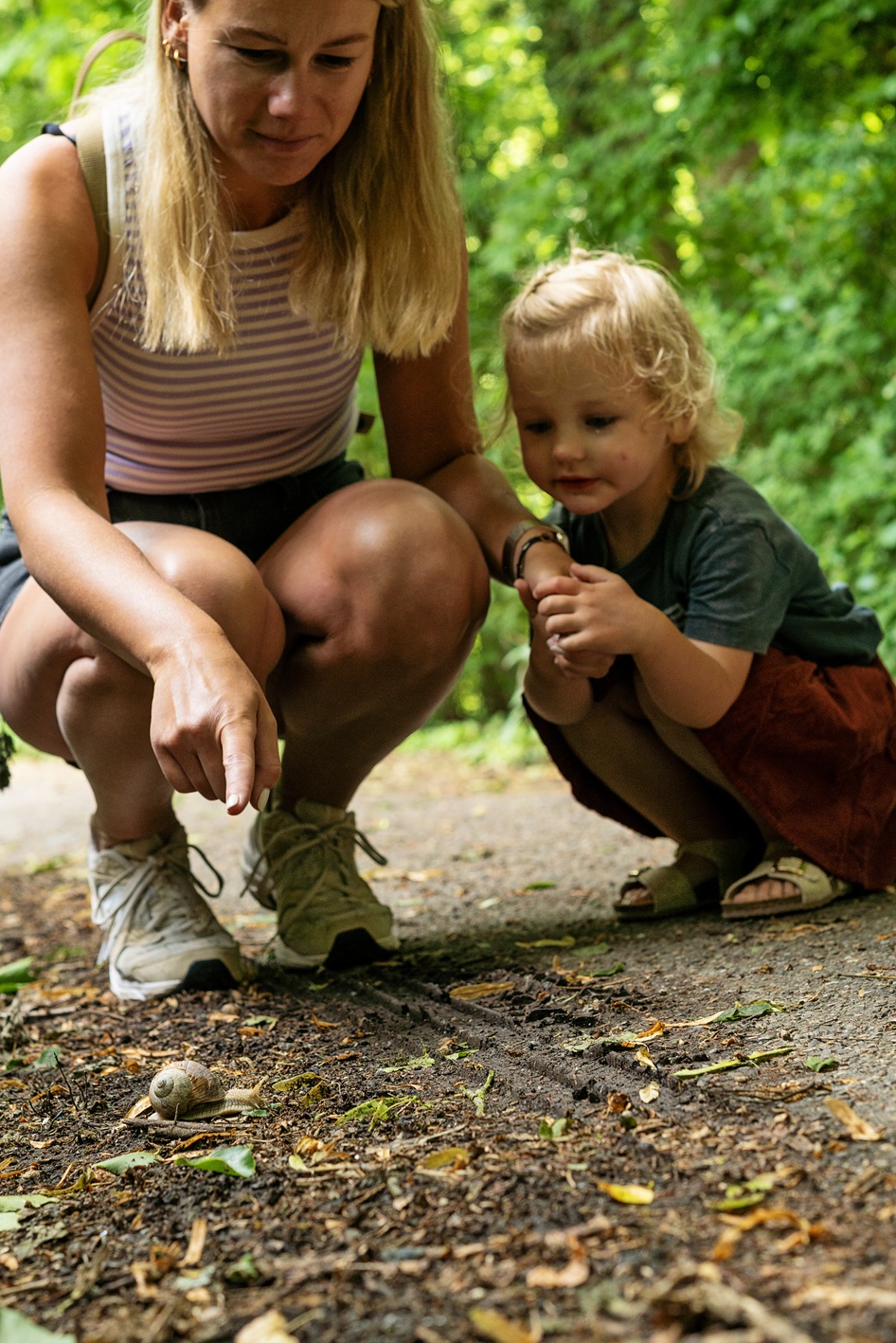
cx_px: 370
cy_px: 569
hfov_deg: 20.3
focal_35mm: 67
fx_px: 2500
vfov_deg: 30.0
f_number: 5
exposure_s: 1/100
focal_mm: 50
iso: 320
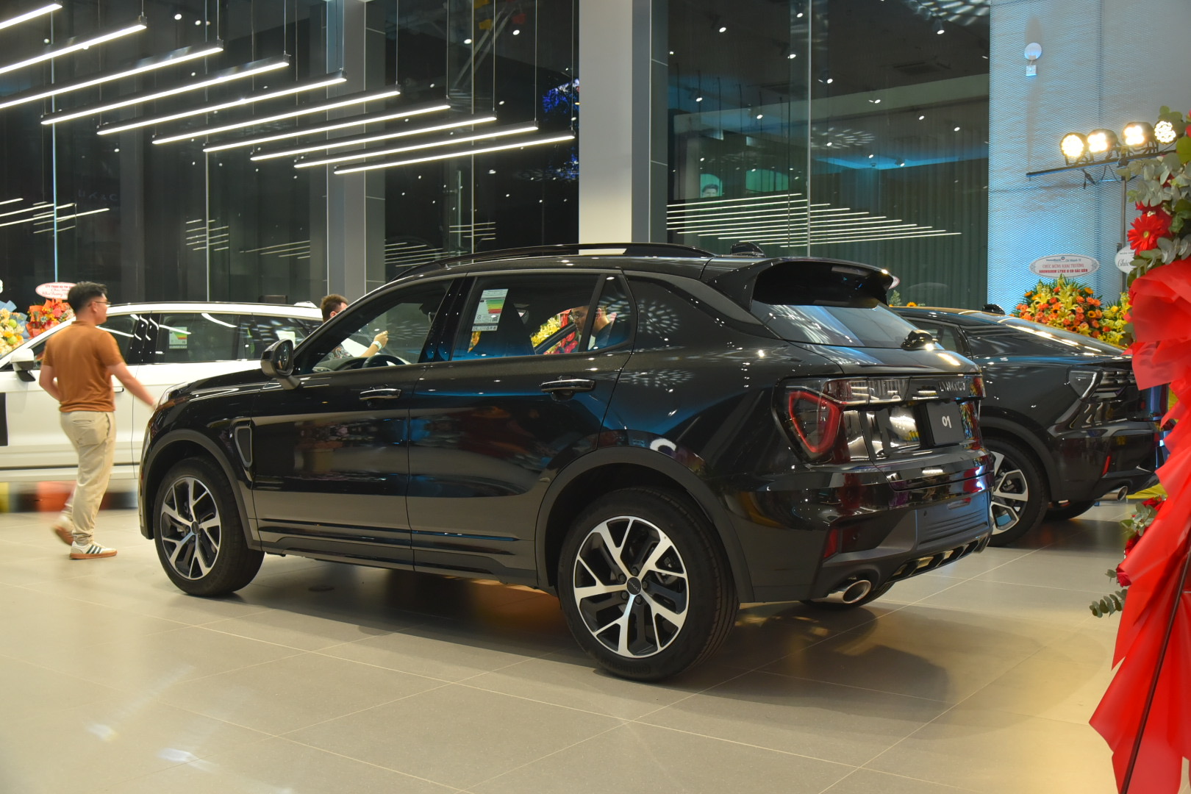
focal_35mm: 35
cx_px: 596
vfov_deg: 37.9
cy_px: 397
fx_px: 1158
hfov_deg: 54.4
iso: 2000
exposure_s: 1/60
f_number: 5
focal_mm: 35
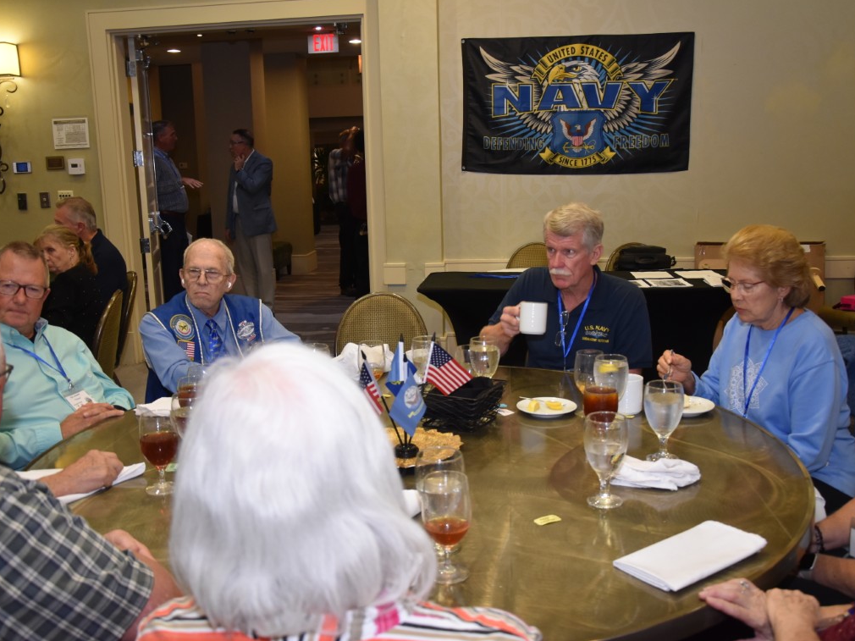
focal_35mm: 35
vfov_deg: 41.2
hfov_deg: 53.2
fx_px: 853
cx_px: 407
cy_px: 317
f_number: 3.8
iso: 800
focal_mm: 21
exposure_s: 1/60
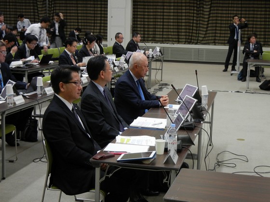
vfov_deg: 24.8
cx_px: 135
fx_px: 460
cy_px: 101
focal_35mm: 59
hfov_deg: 32.7
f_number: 4
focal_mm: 10.6
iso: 400
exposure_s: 1/15.6
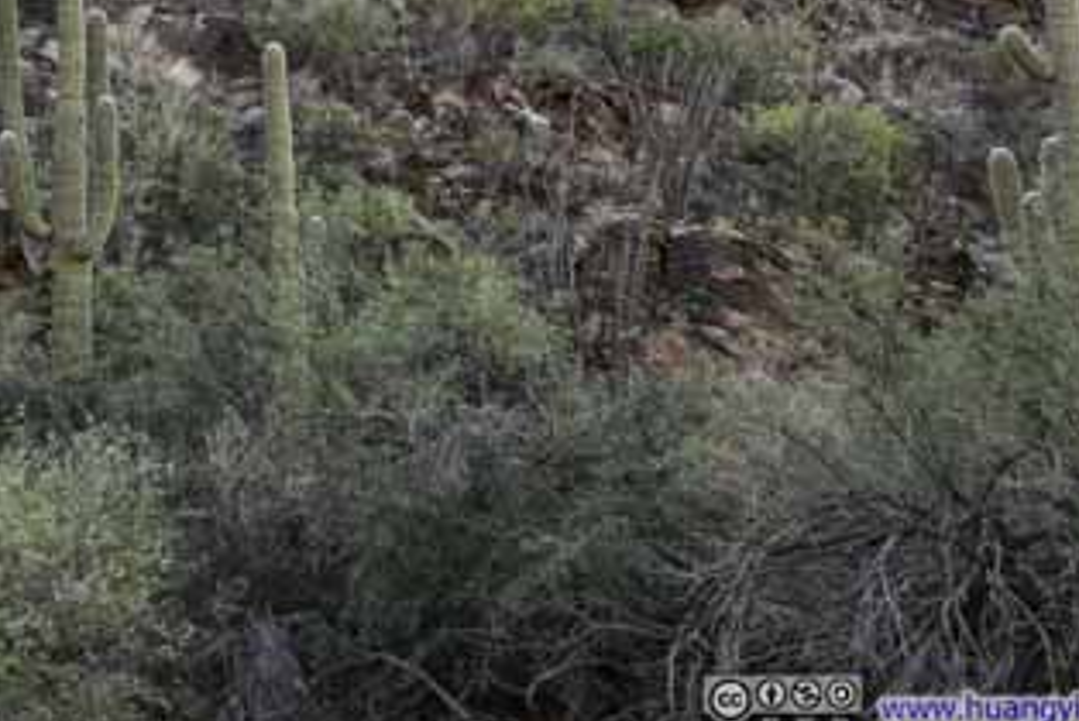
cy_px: -185
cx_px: -141
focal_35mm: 79
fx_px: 2370
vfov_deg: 16.5
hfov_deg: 23.8
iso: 100
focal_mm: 31
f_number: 4.5
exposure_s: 1/200
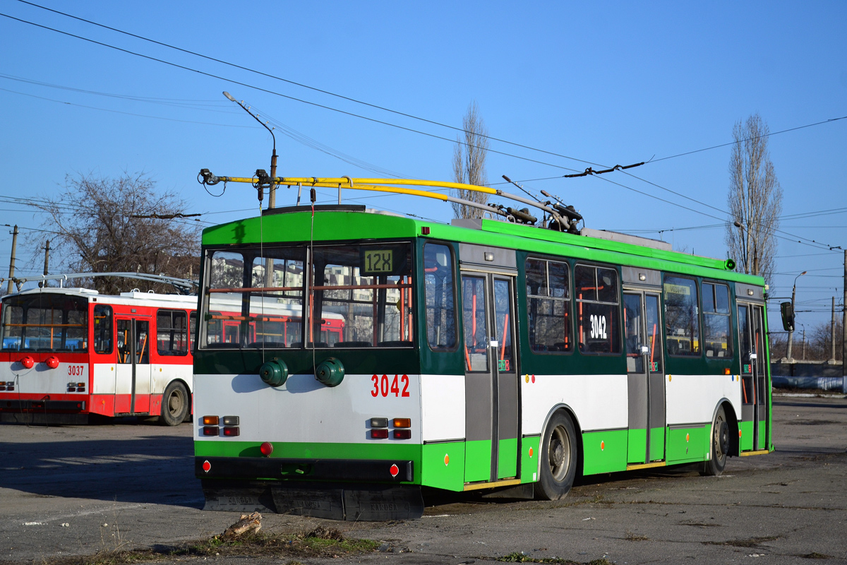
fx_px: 1764
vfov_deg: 18.2
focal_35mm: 75
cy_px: 282
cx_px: 424
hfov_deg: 27.0
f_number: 5.6
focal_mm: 50
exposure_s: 1/1000
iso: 250
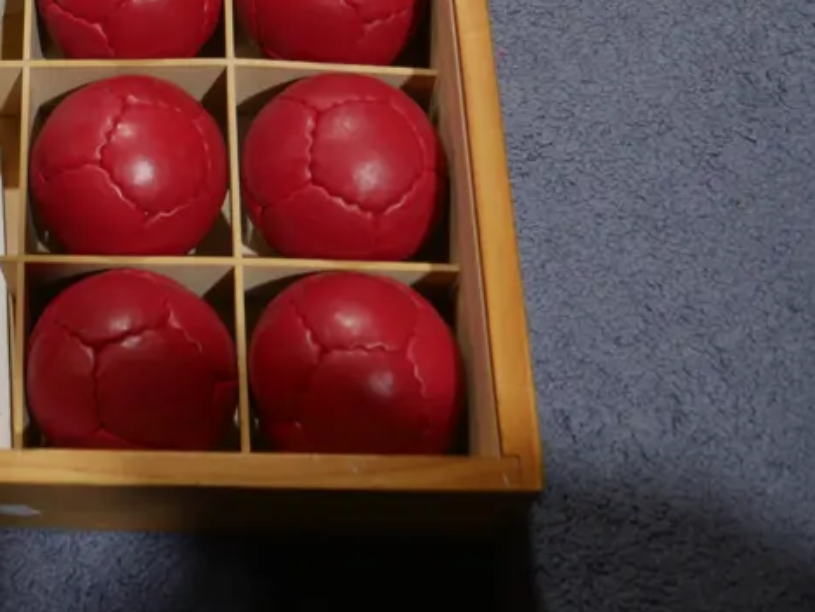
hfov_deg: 28.9
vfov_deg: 23.2
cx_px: -61
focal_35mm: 61
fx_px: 1437
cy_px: 16
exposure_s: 1/60
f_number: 3.5
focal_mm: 14
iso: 200
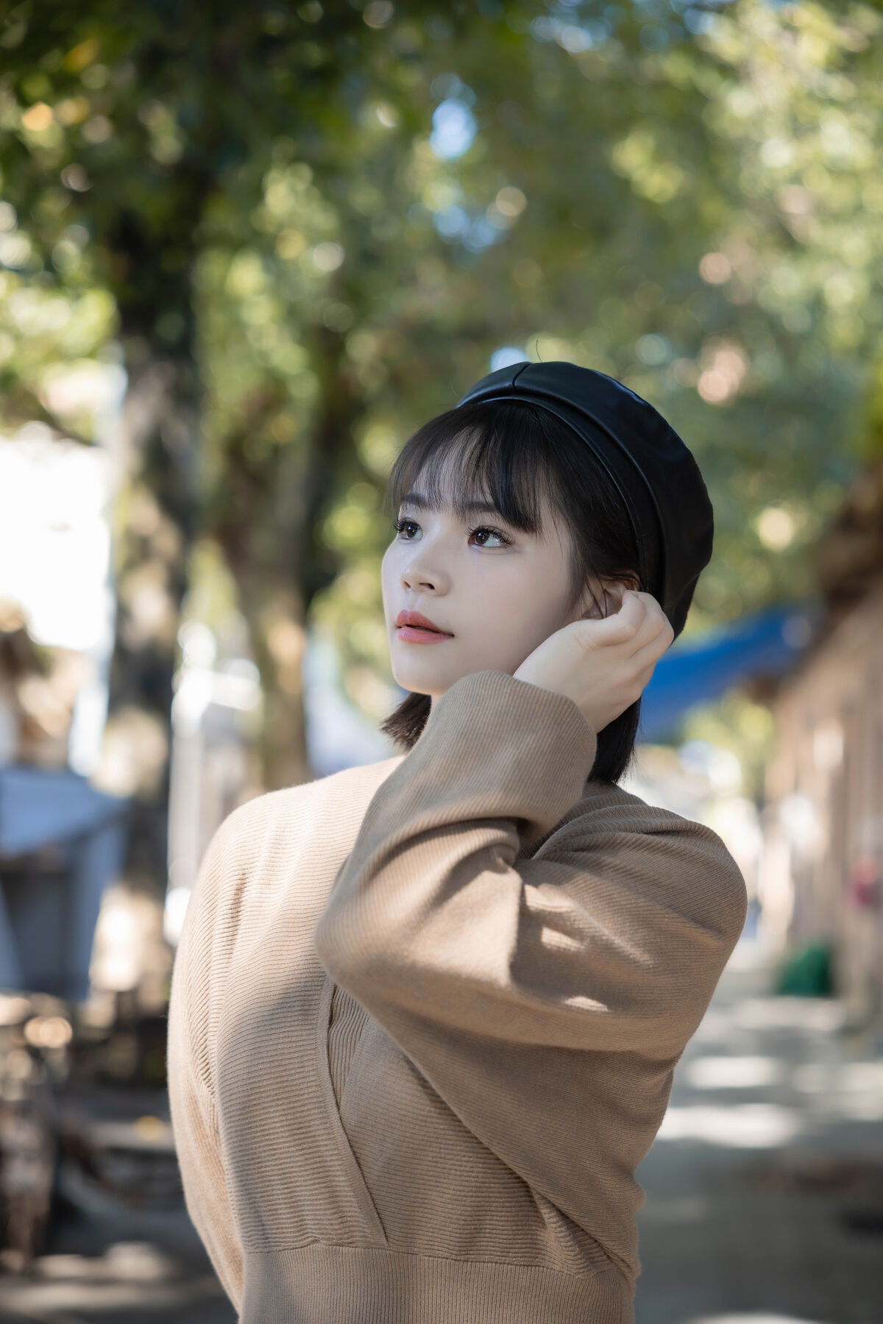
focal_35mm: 70
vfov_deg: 28.8
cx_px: 442
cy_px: 662
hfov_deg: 19.5
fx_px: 2575
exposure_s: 1/60
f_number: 2.8
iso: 100
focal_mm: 70
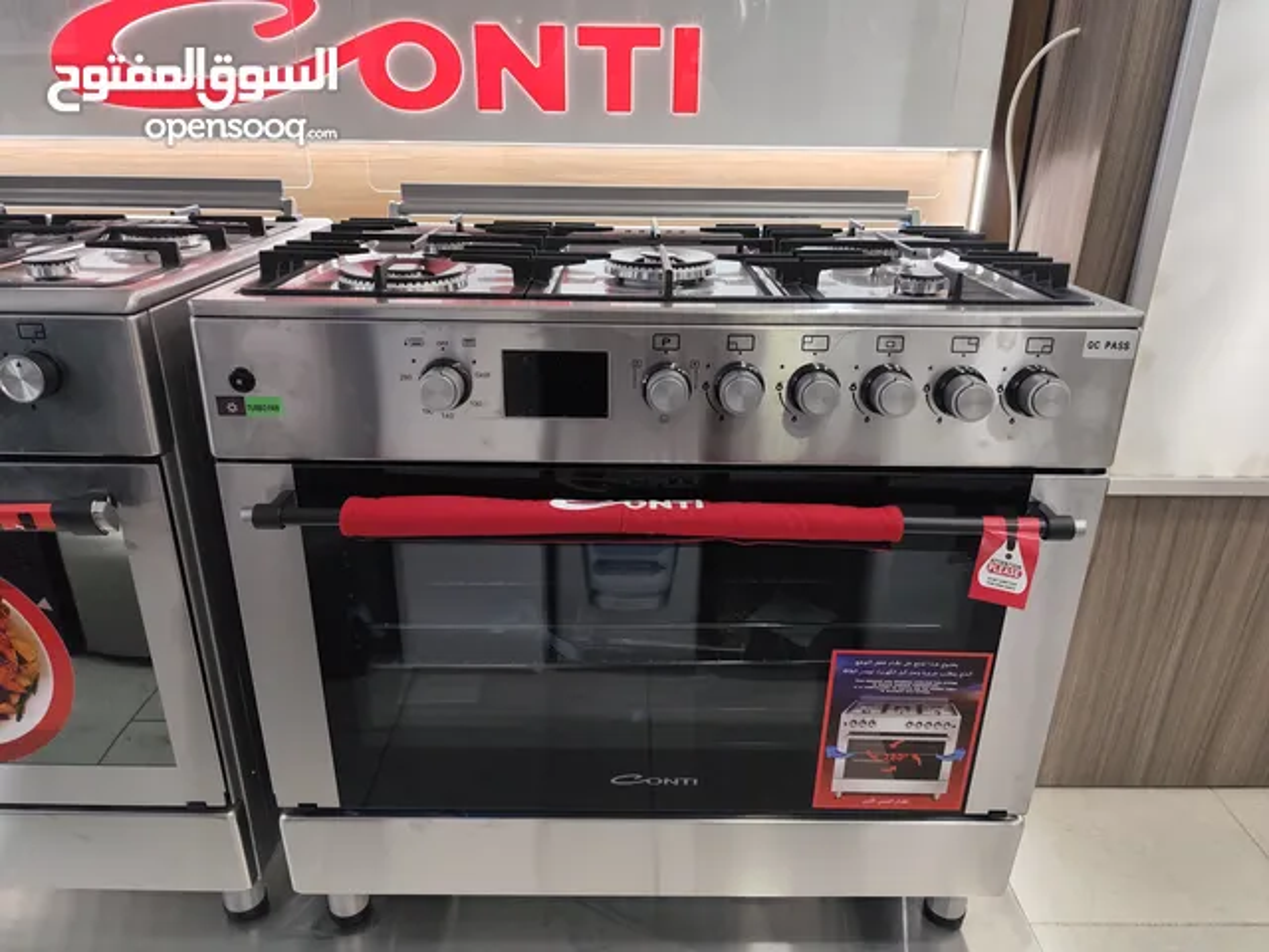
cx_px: 634
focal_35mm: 23
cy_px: 476
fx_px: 843
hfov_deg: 73.9
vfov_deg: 58.9
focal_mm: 6.14
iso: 250
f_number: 1.65
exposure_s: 1/50
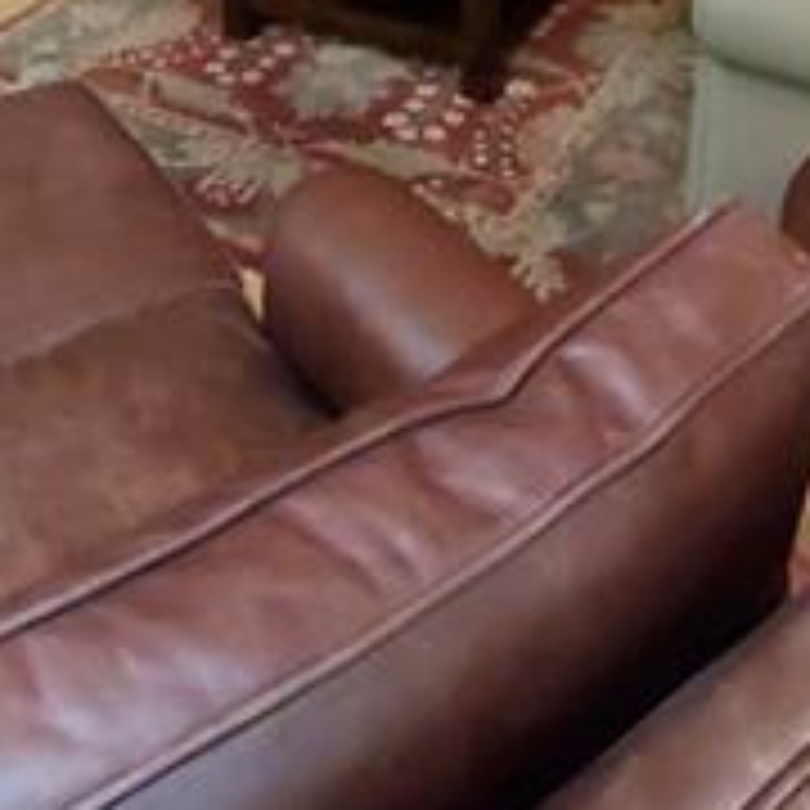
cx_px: 423
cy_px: -324
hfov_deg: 34.7
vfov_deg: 27.1
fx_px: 1297
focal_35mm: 49
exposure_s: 1/39
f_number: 2.2
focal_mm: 1.8
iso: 500
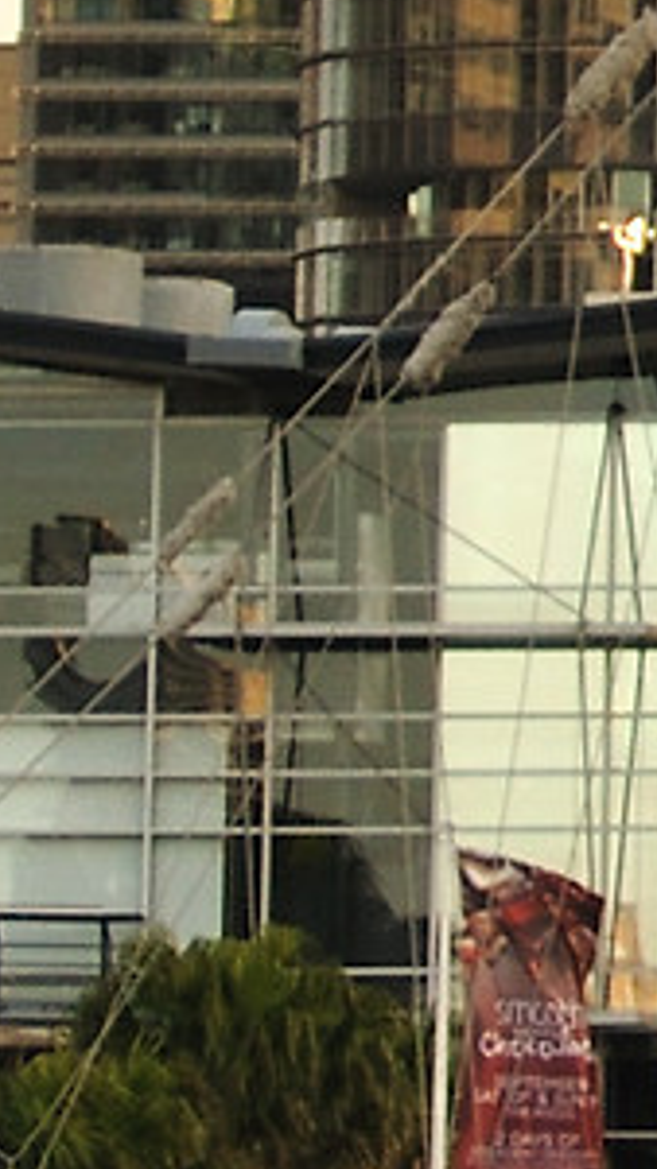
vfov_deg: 3.9
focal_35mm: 551
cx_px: 2410
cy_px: -167
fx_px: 17089
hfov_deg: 2.2
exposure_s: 1/100
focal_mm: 44
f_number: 9
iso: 200
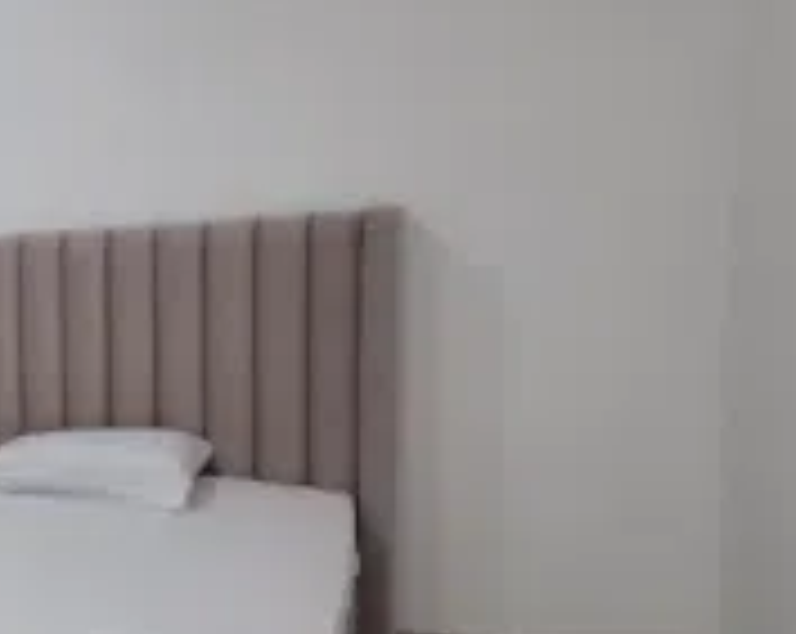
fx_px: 1082
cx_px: -540
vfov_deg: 32.5
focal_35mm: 46
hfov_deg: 24.5
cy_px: 409
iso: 100
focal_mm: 1.74
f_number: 2.2
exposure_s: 1/50
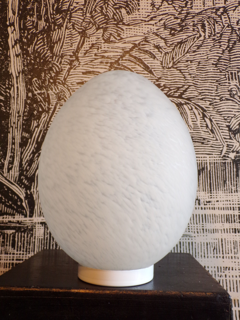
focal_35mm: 32
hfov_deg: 44.2
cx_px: 120
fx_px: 296
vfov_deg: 56.8
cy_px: 160
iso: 200
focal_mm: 5.8
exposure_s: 1/26
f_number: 3.2
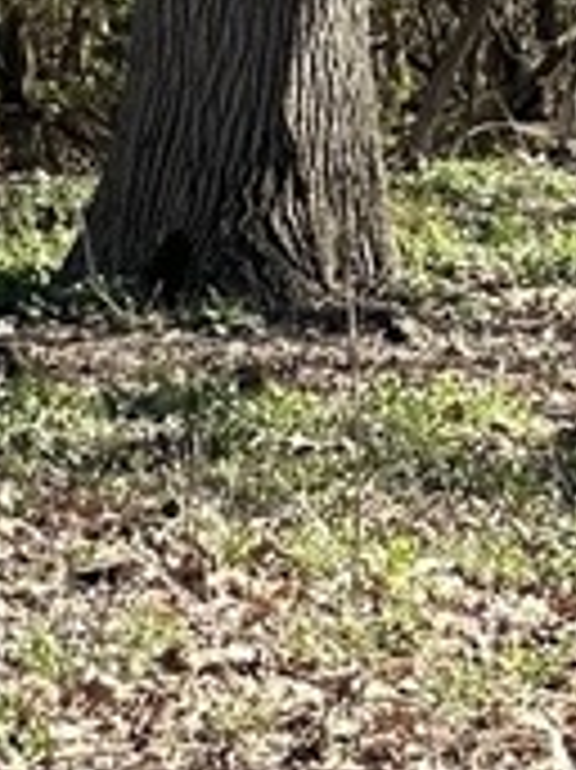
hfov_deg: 3.0
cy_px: -180
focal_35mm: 486
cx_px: 1557
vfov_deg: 4.1
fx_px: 10796
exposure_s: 1/249
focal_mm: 9
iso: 25
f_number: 2.8
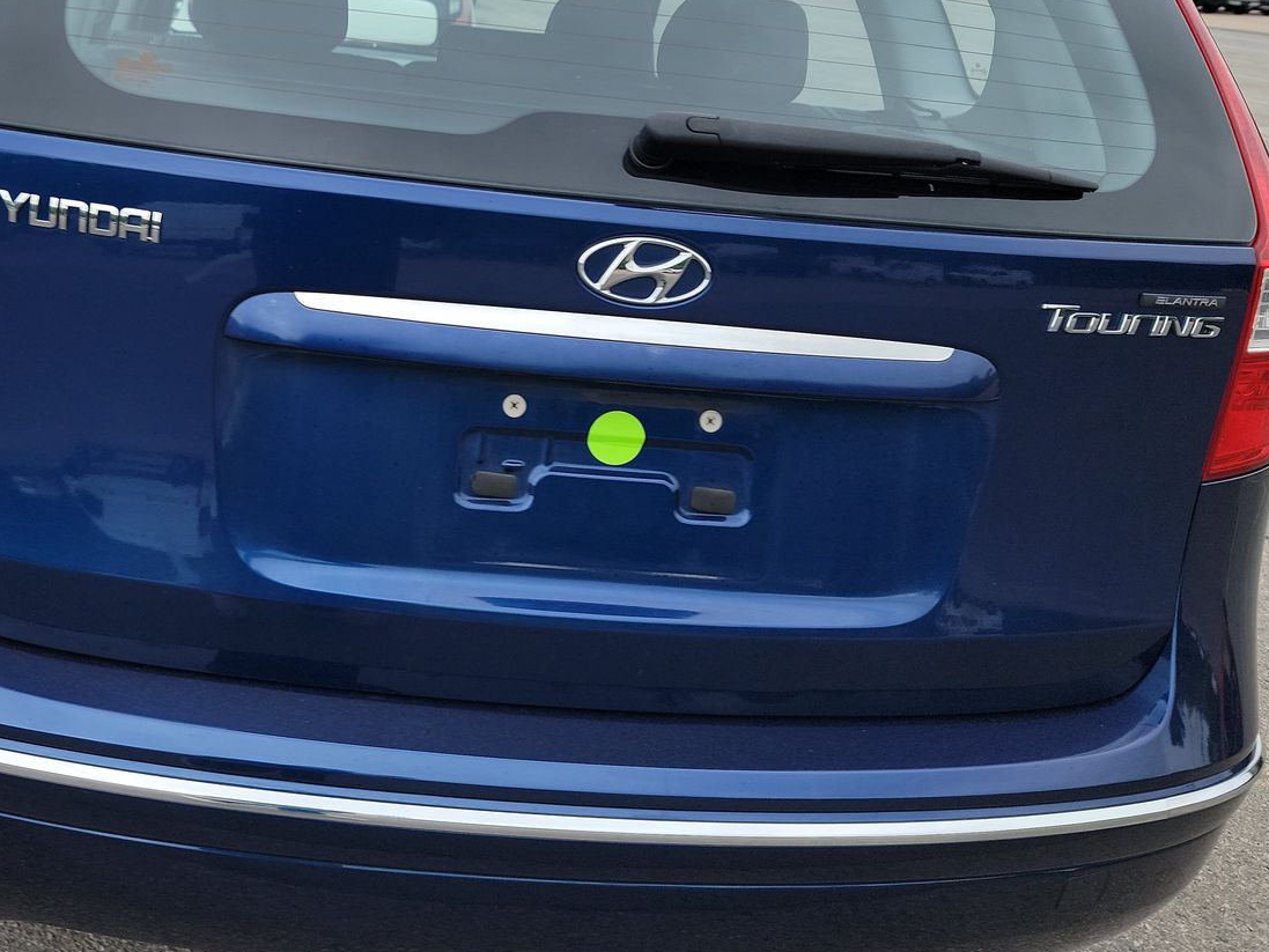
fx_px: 1283
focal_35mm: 35
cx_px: 425
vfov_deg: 40.3
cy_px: 330
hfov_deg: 51.7
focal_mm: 6.7
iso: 50
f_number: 1.8
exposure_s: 1/159
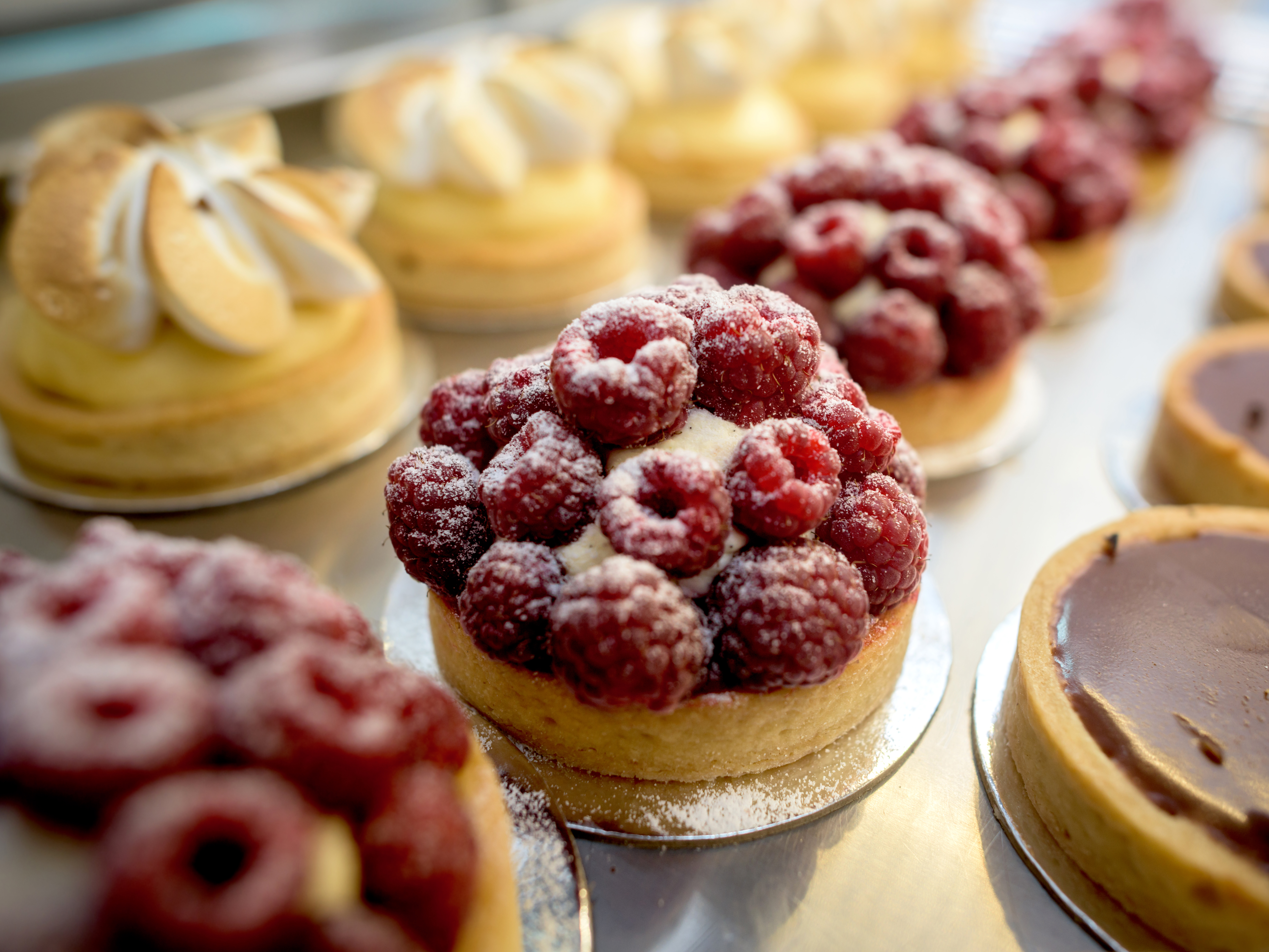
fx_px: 953
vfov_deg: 53.1
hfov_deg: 67.0
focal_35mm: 26
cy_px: 475
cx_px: 714
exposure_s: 1/200
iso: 200
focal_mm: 24
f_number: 3.2
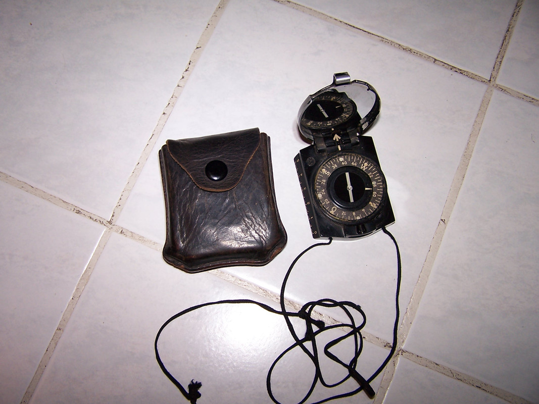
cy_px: 202
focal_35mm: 38
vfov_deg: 37.7
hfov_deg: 49.0
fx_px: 592
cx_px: 270
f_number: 2.8
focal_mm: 6.3
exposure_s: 1/60
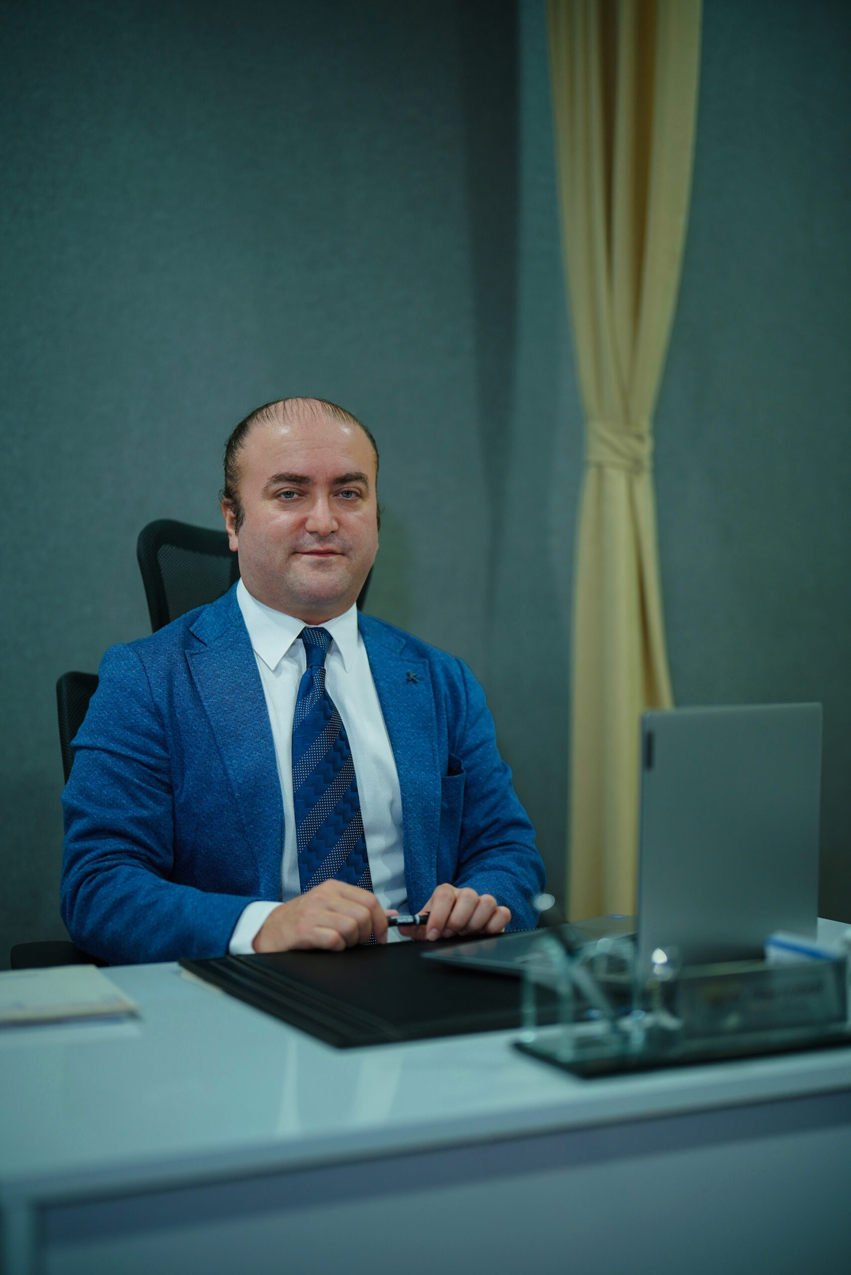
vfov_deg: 39.6
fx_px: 1772
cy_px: 638
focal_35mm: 50
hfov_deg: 27.0
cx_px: 426
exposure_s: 1/200
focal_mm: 50
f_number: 1.2
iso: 400
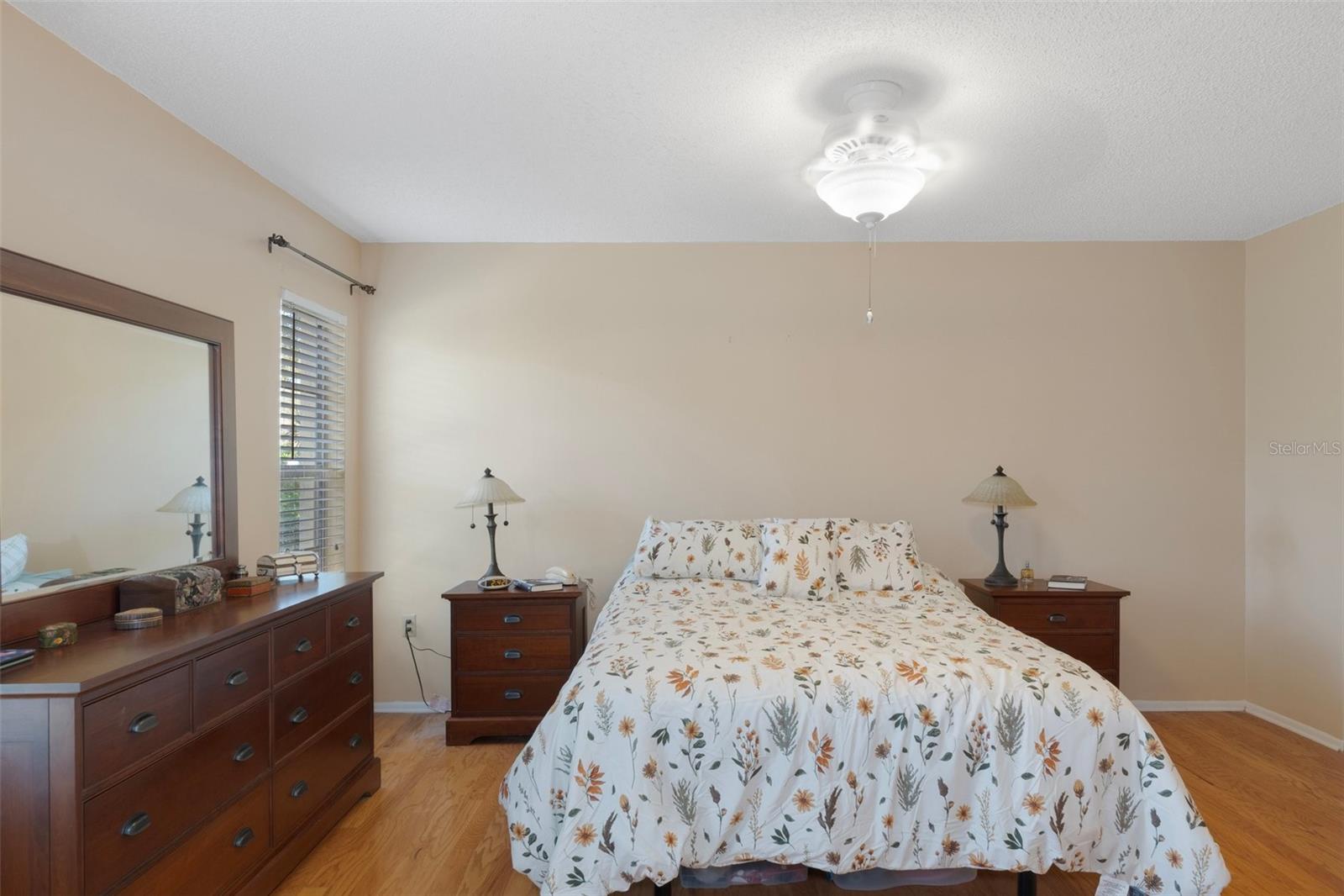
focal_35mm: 21
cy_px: 448
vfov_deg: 59.5
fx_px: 784
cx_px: 672
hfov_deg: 81.2
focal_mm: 14
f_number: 8
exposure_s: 2
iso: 320
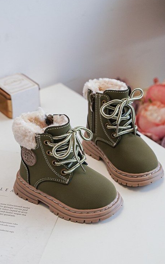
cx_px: 88
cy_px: 130
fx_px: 389
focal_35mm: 54
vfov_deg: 37.5
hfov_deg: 24.0
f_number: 4
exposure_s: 1/100
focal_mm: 52
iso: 500
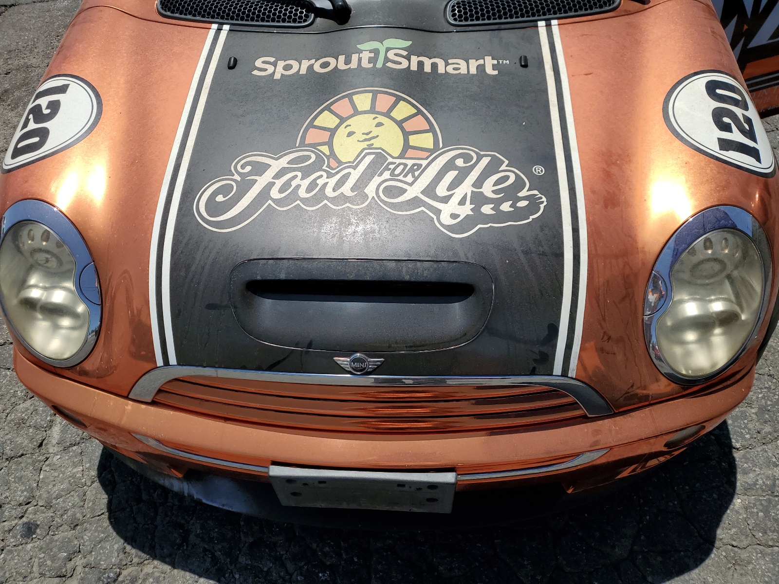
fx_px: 585
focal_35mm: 26
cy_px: 292
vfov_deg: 53.1
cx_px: 390
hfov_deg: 67.3
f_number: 1.5
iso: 50
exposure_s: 1/10000
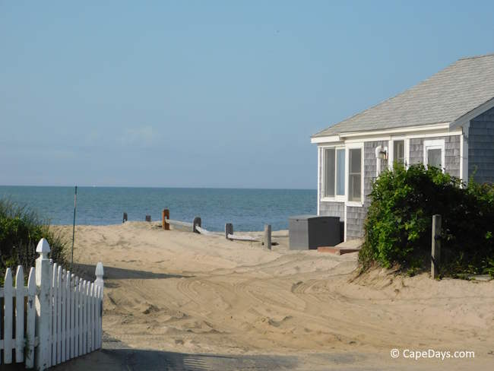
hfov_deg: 17.1
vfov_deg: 12.9
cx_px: 247
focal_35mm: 115
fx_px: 1642
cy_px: 186
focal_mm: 20.3
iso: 125
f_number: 4.8
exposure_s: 1/1250
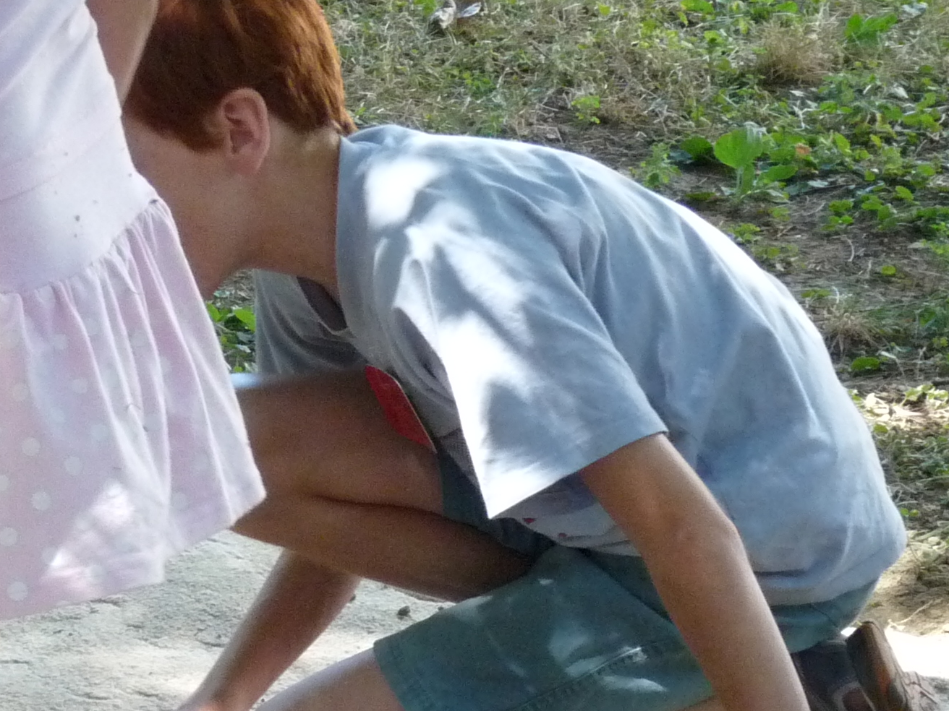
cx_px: -135
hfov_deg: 11.8
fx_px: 4496
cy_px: 516
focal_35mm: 164
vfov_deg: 9.0
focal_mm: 10.4
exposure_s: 1/200
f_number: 3.2
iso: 400
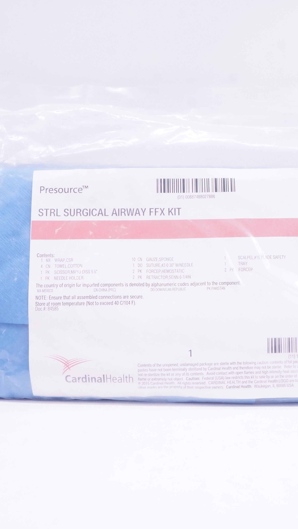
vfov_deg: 47.4
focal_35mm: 43
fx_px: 604
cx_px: 208
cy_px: 263
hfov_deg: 27.5
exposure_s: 1/20
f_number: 14
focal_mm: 18
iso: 800
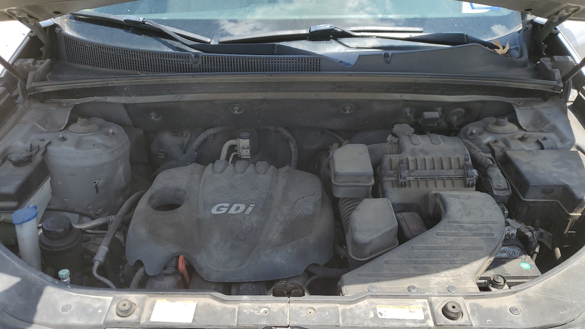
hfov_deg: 66.1
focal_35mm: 29
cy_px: 204
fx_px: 450
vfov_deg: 39.9
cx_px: 291
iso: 50
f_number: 1.5
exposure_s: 1/1111
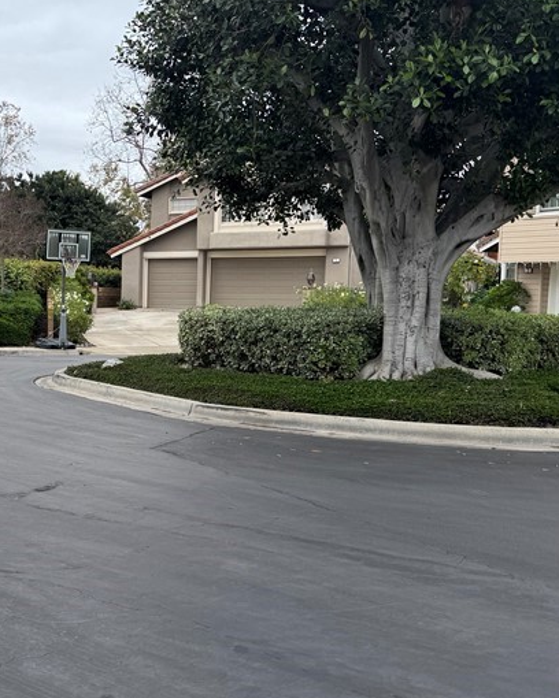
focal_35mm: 47
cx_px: 62
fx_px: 972
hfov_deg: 30.7
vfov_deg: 39.5
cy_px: 368
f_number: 1.78
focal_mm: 6.76
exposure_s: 1/397
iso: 80
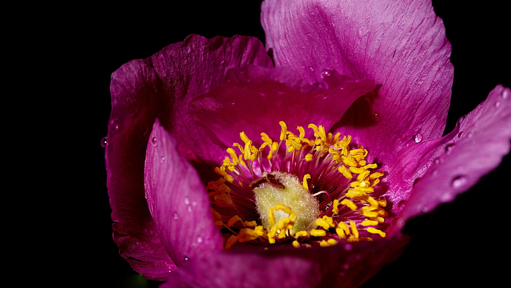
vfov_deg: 7.9
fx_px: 2073
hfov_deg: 14.0
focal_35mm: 153
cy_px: 143
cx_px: 192
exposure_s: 1/3200
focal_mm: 105
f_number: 10
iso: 250
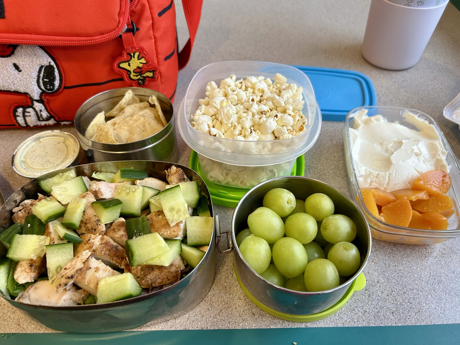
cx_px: 230
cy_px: 172
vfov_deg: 53.1
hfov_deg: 67.3
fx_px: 346
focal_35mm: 26
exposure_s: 1/120
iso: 80
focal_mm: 5.7
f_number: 1.5
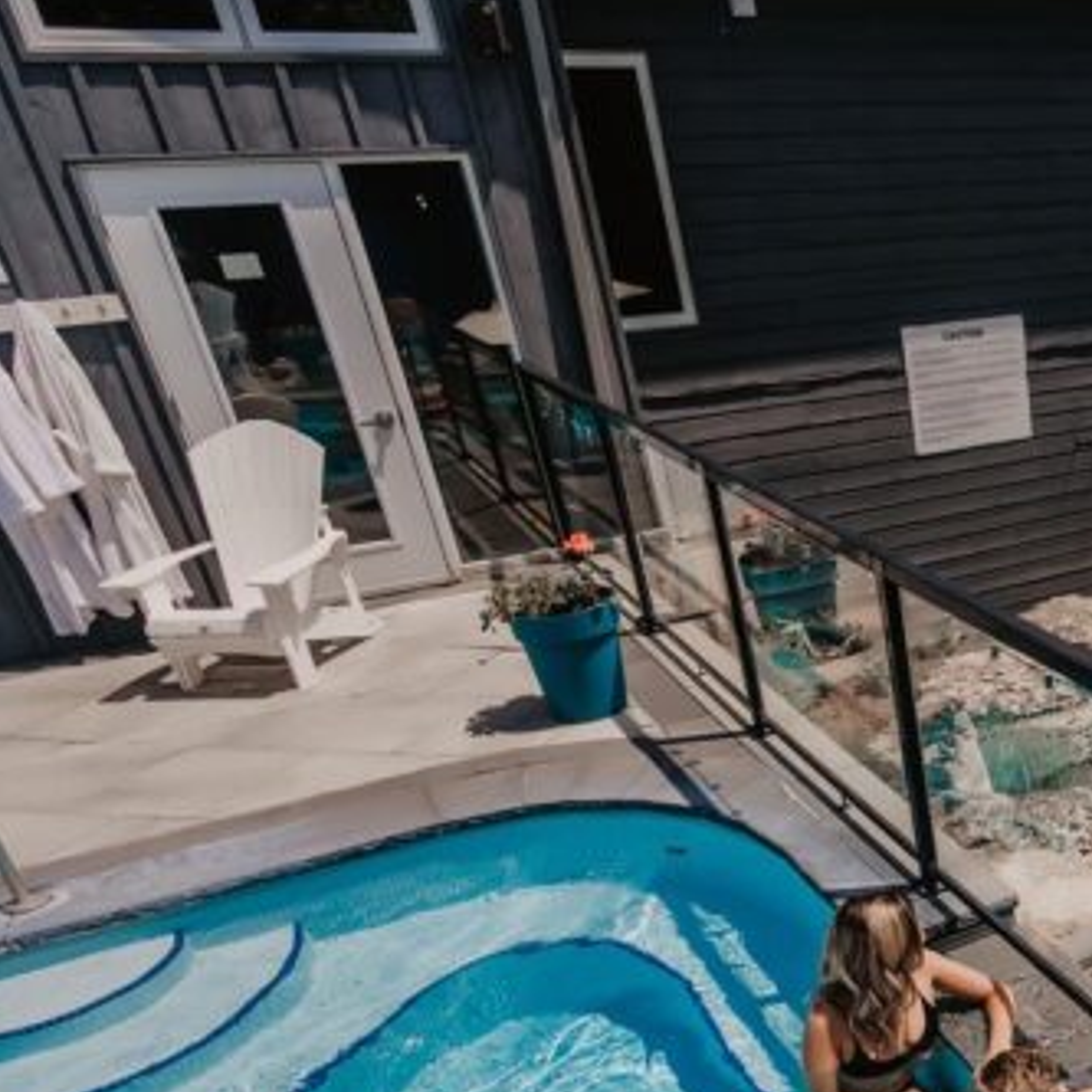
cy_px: 867
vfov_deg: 45.0
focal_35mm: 35
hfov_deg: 39.1
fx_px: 1249
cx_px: 1190
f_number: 3.5
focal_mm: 16
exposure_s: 1/6400
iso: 100
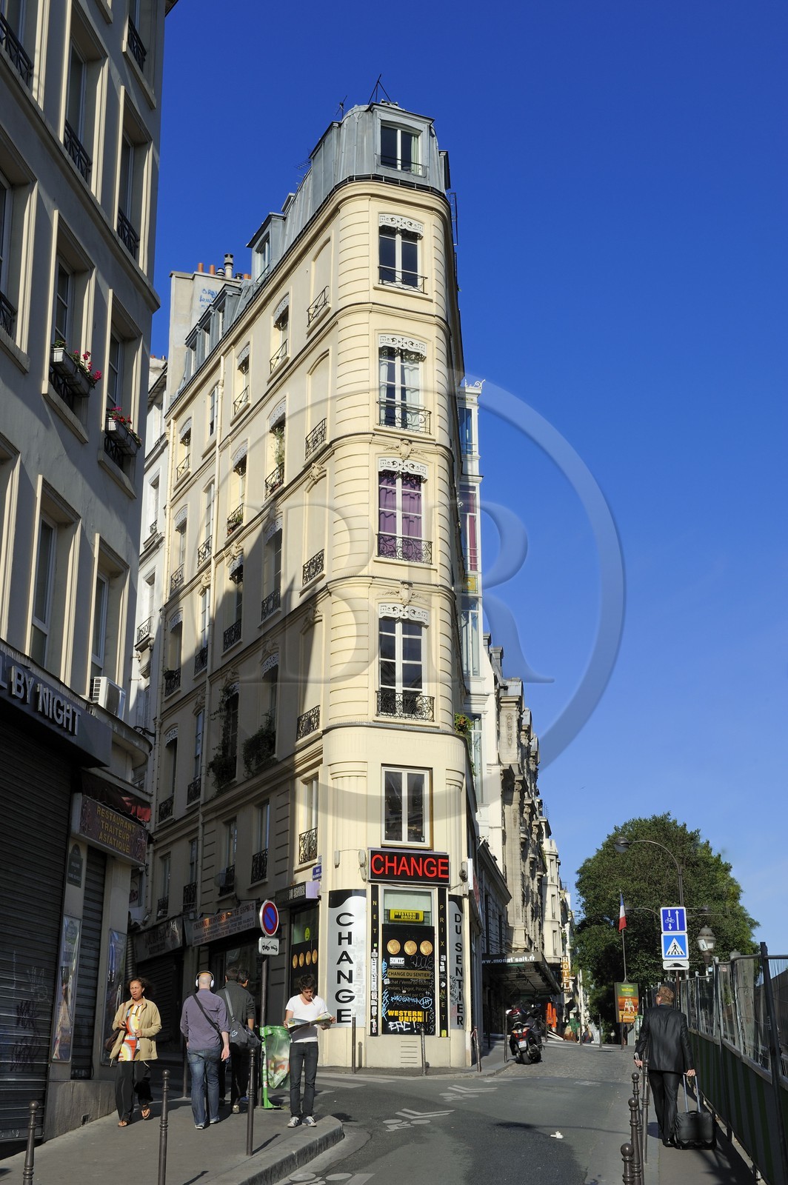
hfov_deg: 28.0
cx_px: 394
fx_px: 1579
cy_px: 592
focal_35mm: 48
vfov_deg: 41.1
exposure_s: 1/200
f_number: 13
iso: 200
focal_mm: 48
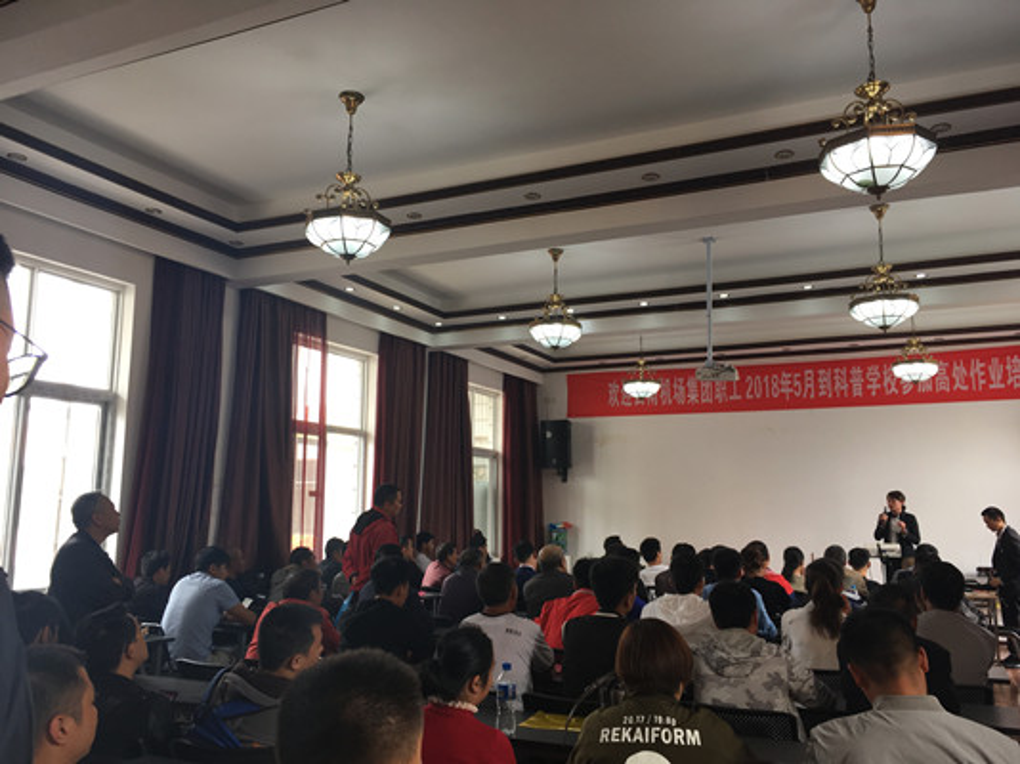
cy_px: 382
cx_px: 510
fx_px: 854
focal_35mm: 29
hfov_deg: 61.7
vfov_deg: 48.2
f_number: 2.2
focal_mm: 4.15
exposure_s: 1/50
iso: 32
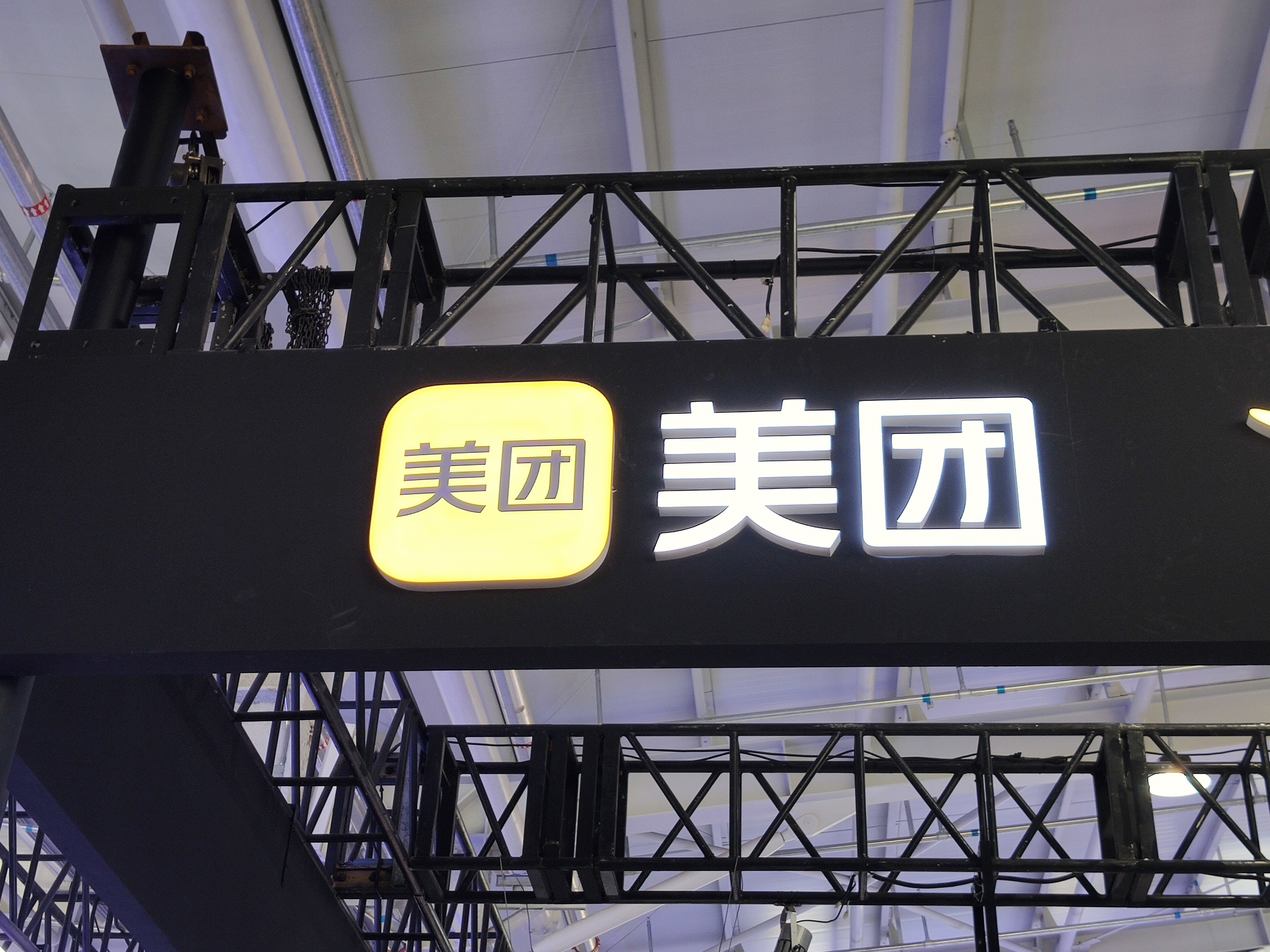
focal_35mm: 48
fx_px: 1761
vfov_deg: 30.3
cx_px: 635
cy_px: 476
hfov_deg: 39.7
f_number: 1.75
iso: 120
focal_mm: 4.75
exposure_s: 1/100
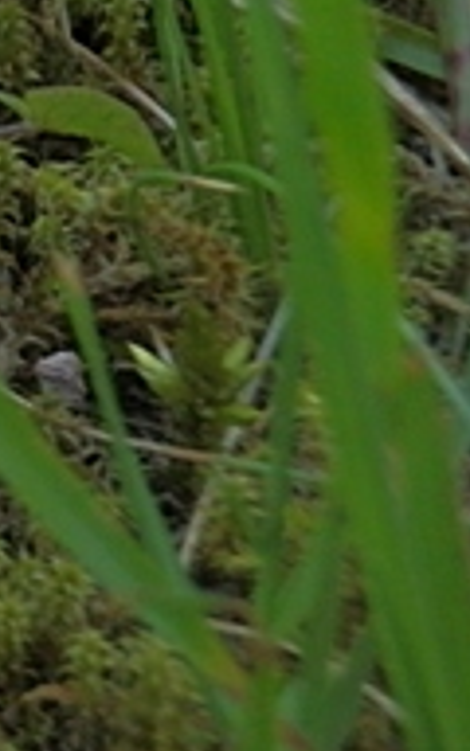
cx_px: -1058
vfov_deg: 12.7
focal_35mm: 163
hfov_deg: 7.0
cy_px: 0
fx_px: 3341
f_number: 3.9
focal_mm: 6.7
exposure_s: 1/320
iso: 250
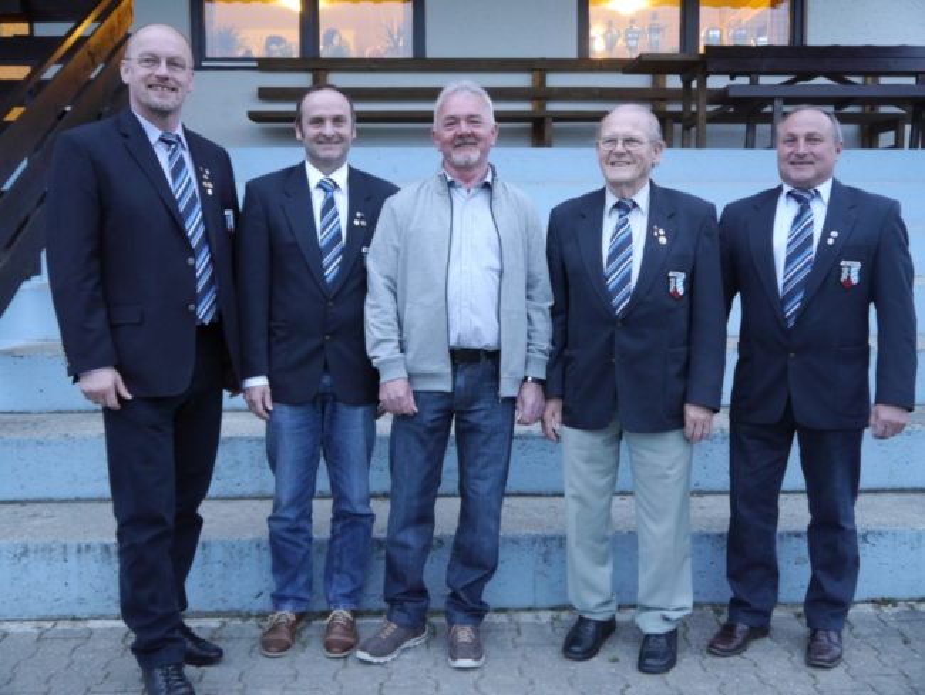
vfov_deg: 37.7
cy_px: 348
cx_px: 462
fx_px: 1016
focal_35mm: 38
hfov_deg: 49.0
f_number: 4.2
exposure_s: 1/13
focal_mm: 19
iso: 1600
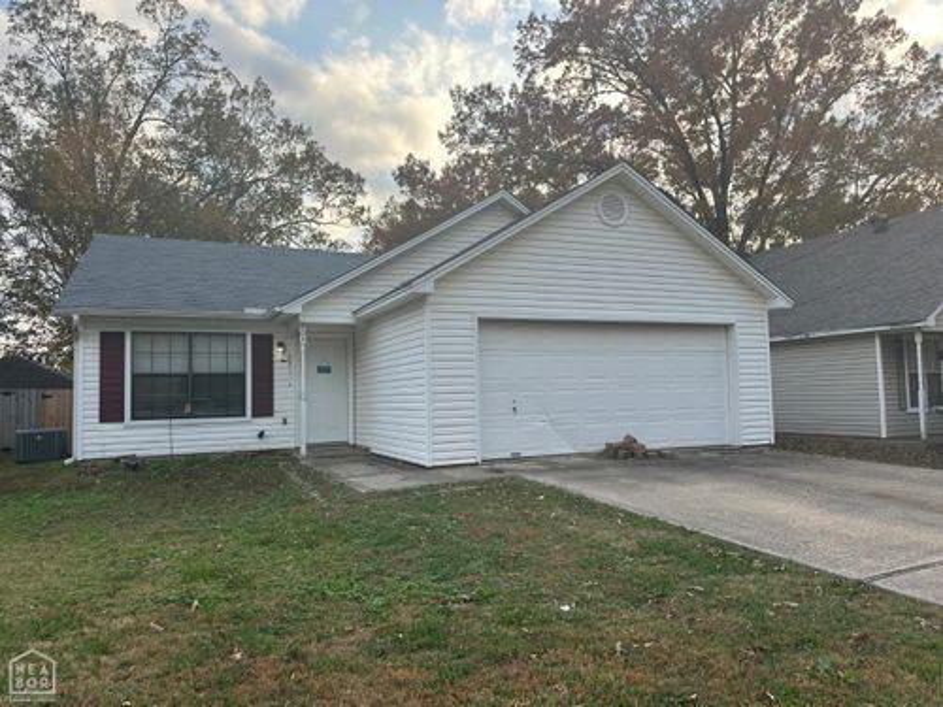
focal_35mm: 24
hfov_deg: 71.6
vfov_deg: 56.8
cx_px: 472
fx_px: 654
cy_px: 354
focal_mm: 6.86
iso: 80
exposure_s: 1/935
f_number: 1.78
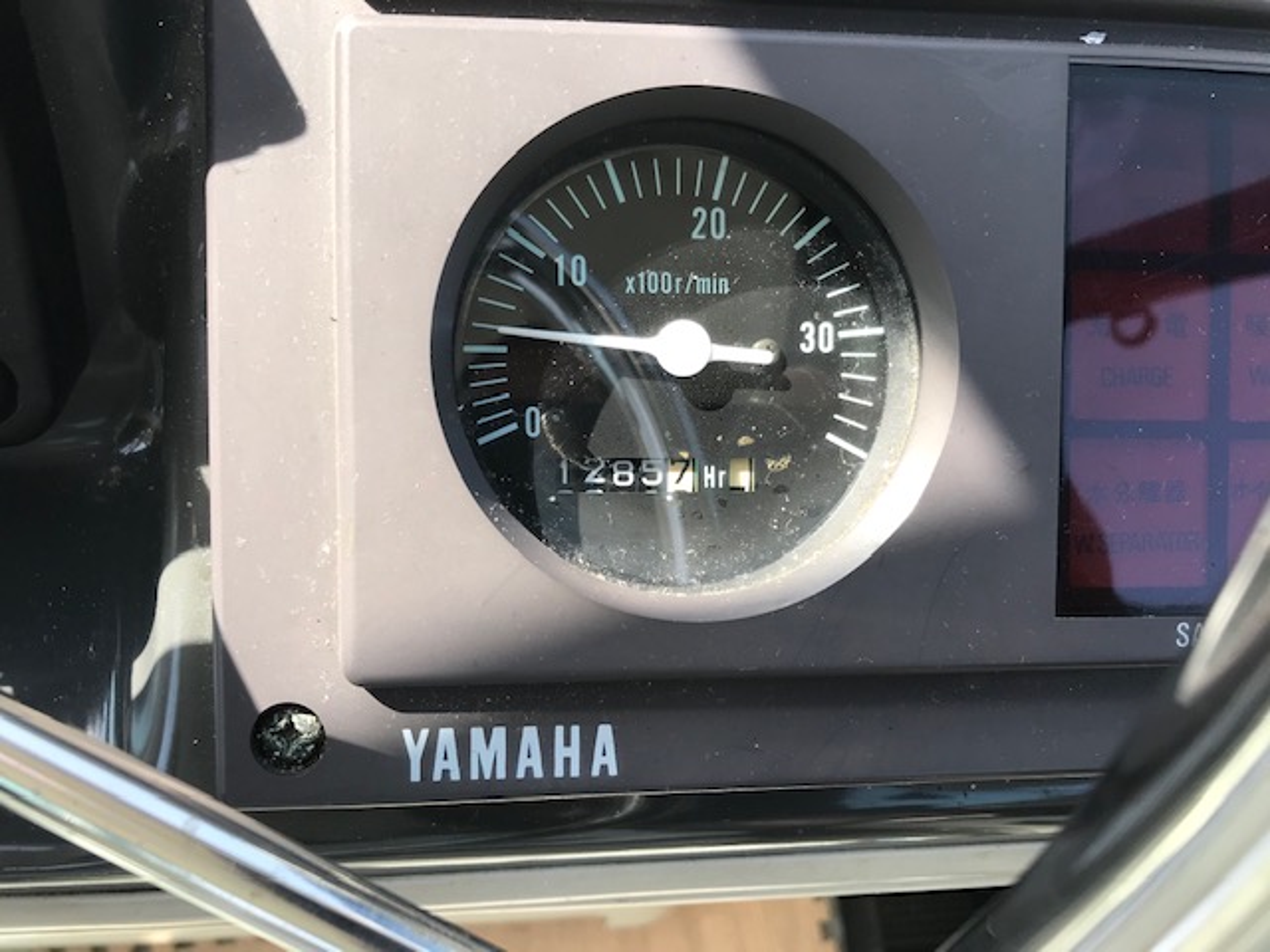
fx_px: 1027
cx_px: 635
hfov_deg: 63.4
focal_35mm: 28
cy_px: 476
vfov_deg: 49.7
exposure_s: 1/361
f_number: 1.8
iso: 20
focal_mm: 3.99
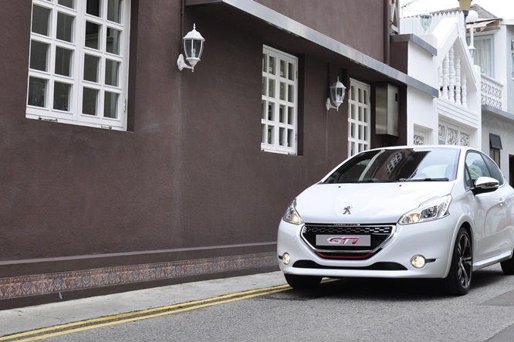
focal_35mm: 51
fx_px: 723
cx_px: 304
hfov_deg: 39.0
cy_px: 124
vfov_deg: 26.5
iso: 400
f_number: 9
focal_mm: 25
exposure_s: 1/320
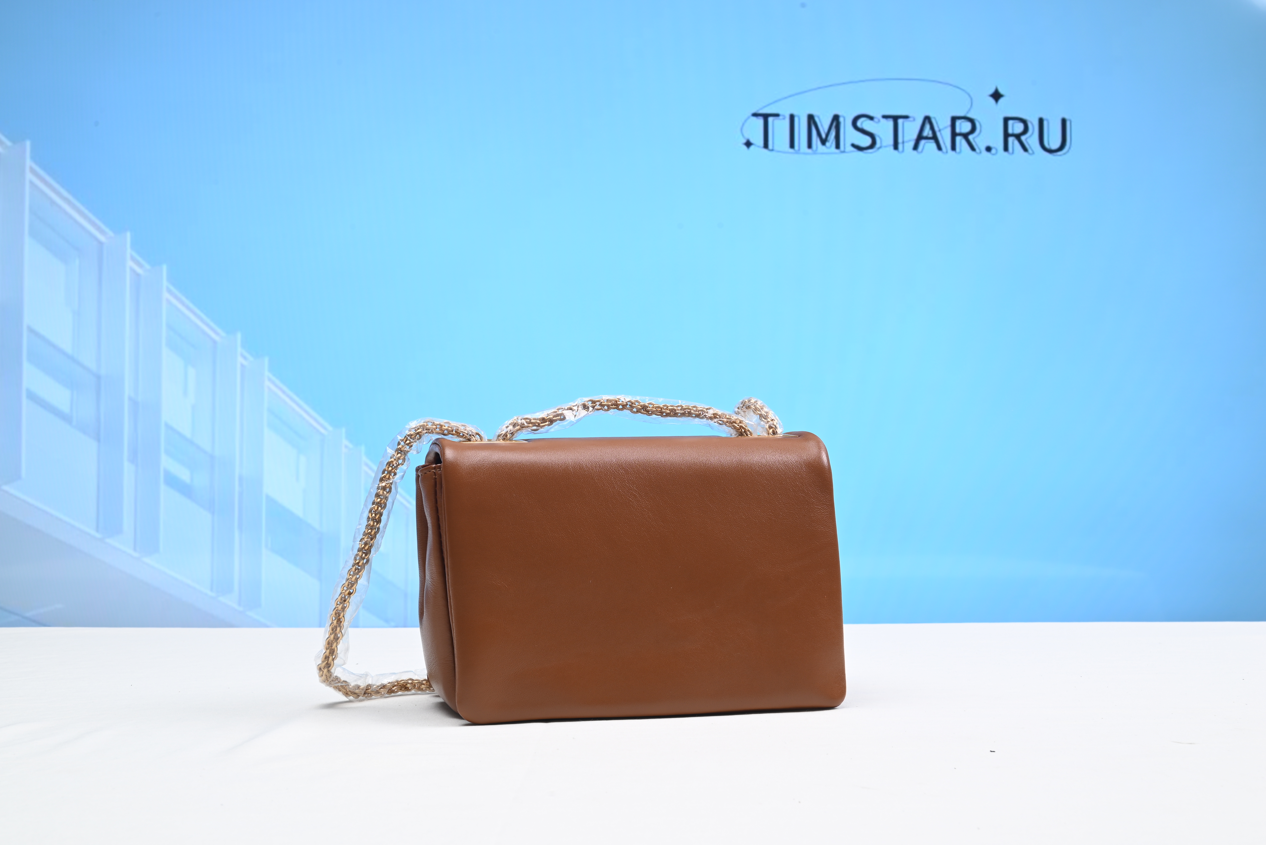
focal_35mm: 39
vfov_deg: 34.2
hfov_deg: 49.5
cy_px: 422
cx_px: 633
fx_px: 1372
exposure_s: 1/2
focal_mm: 39
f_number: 16
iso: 100
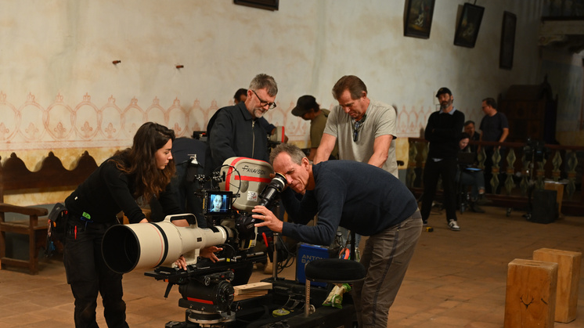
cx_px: 225
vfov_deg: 20.2
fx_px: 913
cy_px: 241
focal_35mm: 59
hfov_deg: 35.3
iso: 1000
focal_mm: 41
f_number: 3.5
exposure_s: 1/100
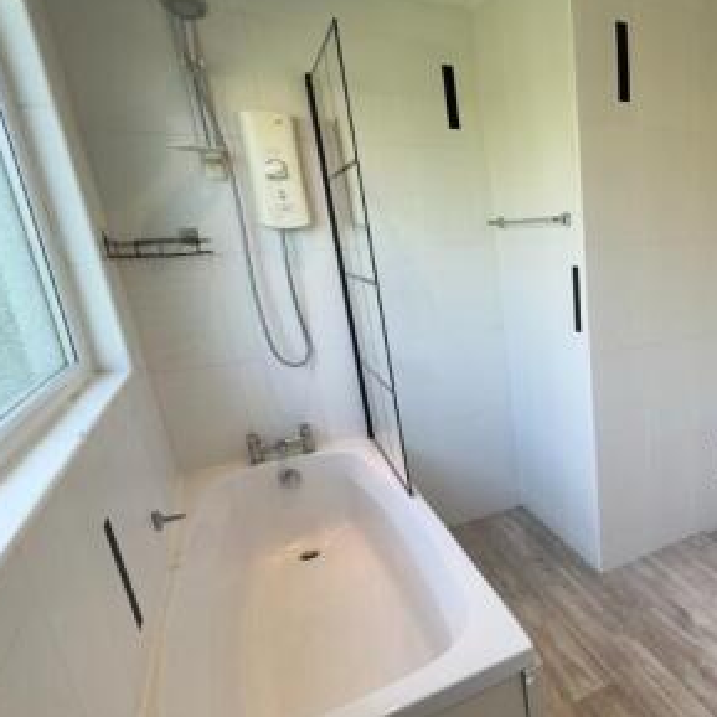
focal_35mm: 25
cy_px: 396
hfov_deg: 54.4
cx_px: 651
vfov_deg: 62.8
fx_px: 586
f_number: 2.2
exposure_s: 1/100
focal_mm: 2.22
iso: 40
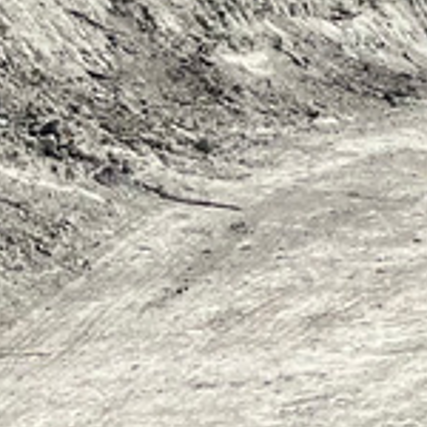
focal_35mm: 157
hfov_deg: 9.2
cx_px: 1210
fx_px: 2191
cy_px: -586
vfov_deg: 9.8
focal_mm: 5.1
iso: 50
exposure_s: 1/6173
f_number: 1.6
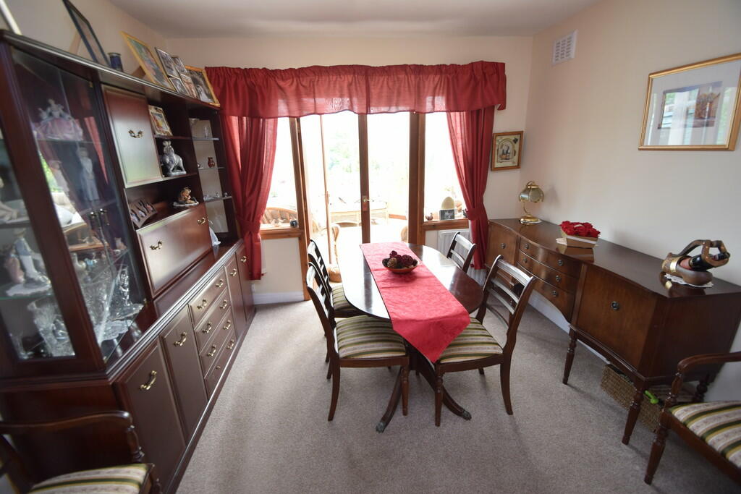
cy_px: 247
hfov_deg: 100.4
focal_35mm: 15
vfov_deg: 77.3
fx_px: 309
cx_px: 370
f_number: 4.5
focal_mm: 10
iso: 400
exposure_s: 1/80
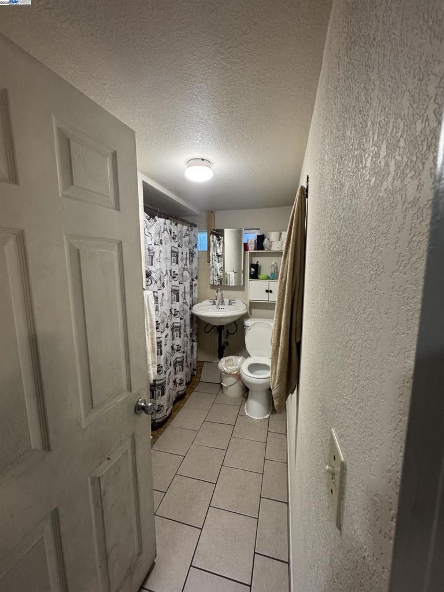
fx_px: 239
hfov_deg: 85.7
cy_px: 296
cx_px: 222
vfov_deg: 102.1
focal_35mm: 14
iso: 320
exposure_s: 1/60
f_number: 2.2
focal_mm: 2.22
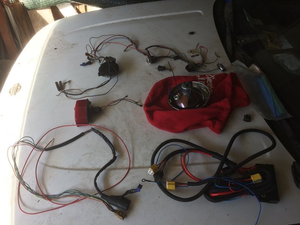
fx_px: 251
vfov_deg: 48.2
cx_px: 150
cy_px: 112
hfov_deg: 61.7
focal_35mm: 29
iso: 32
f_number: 2.2
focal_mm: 4.15
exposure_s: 1/192
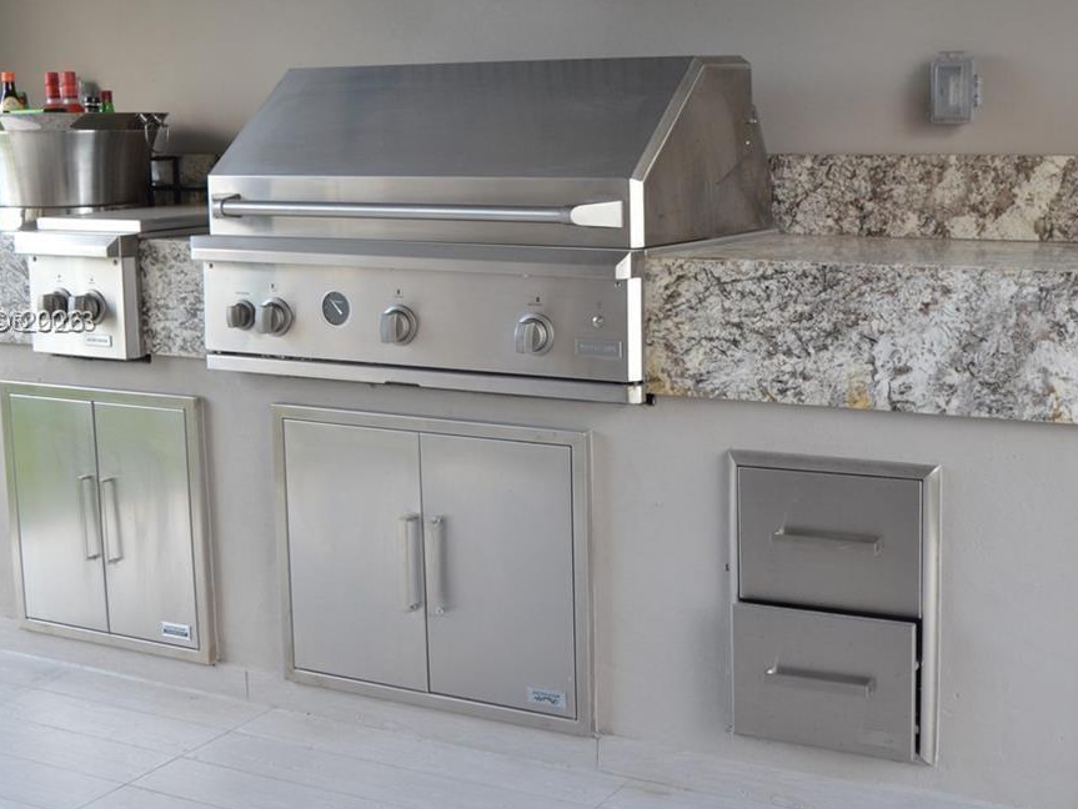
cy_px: 324
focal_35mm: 48
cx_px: 695
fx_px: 1495
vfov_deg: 30.2
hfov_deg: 39.3
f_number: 5
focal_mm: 18
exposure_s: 1/100
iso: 400
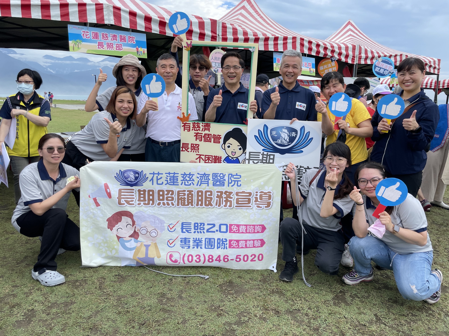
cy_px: 168
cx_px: 224
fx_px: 337
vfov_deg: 53.1
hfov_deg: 67.3
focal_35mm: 26
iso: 32
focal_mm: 4.2
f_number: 1.6
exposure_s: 1/1416
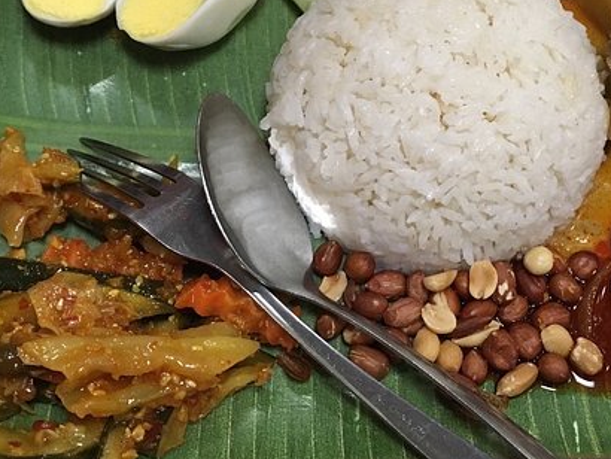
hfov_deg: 35.8
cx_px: 411
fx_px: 936
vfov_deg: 27.5
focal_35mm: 53
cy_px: 211
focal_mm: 4.15
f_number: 2.2
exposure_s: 1/30
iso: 160
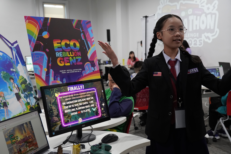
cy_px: 77
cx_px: 116
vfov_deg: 30.8
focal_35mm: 44
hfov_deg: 45.0
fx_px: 279
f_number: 4
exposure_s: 1/125
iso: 2000
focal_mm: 29
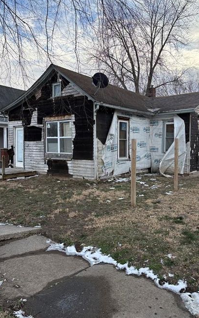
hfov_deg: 44.3
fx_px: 243
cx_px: 119
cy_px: 157
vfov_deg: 66.5
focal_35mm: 28
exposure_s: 1/1196
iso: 64
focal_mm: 5.96
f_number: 1.6
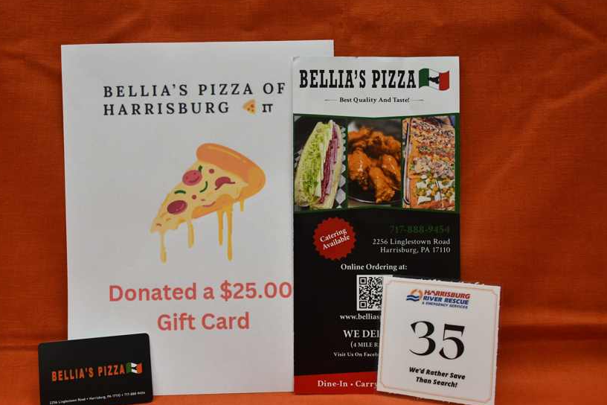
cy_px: 202
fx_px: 725
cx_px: 277
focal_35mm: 43
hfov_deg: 45.4
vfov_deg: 31.2
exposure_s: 1/100
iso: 1250
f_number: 5
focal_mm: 26
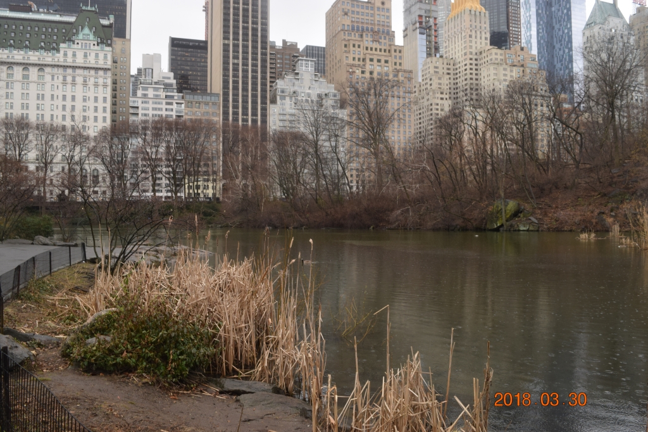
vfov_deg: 47.9
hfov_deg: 67.4
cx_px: 324
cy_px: 216
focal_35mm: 27
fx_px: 486
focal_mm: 18
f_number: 6.3
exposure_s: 1/160
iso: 400
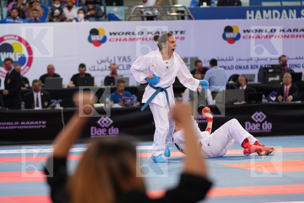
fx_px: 1723
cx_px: 152
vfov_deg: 6.7
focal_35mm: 204
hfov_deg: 10.1
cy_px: 102
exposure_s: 1/1000
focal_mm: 136
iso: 2500
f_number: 2.8
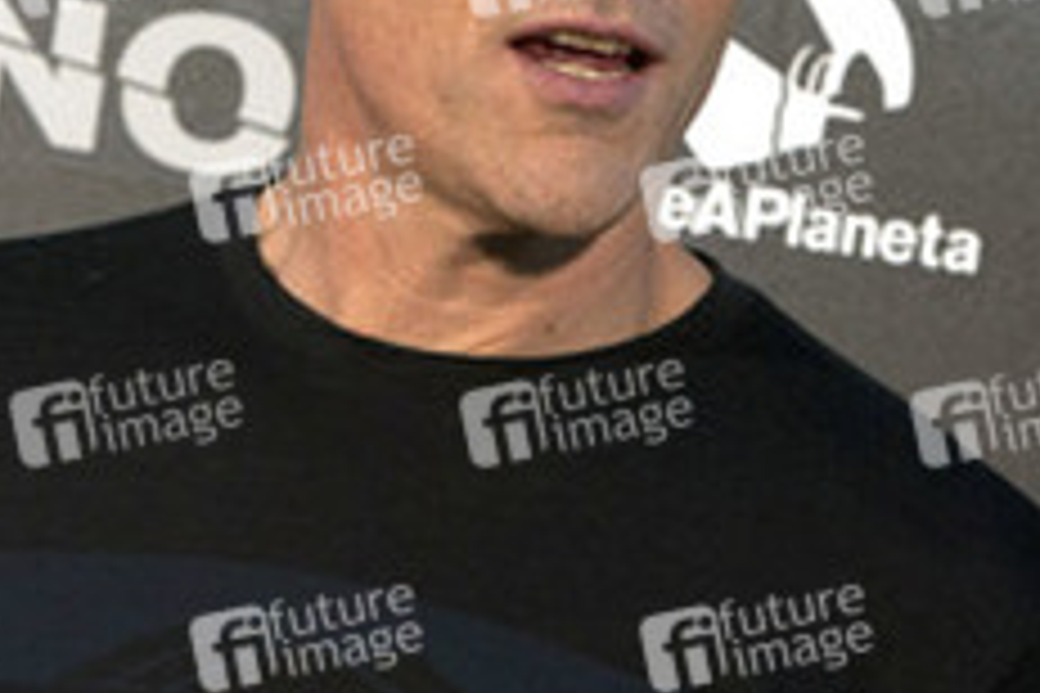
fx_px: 10572
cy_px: 76
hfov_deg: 5.6
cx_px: 185
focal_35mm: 366
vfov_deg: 3.8
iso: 800
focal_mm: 125
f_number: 3.5
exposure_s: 1/200
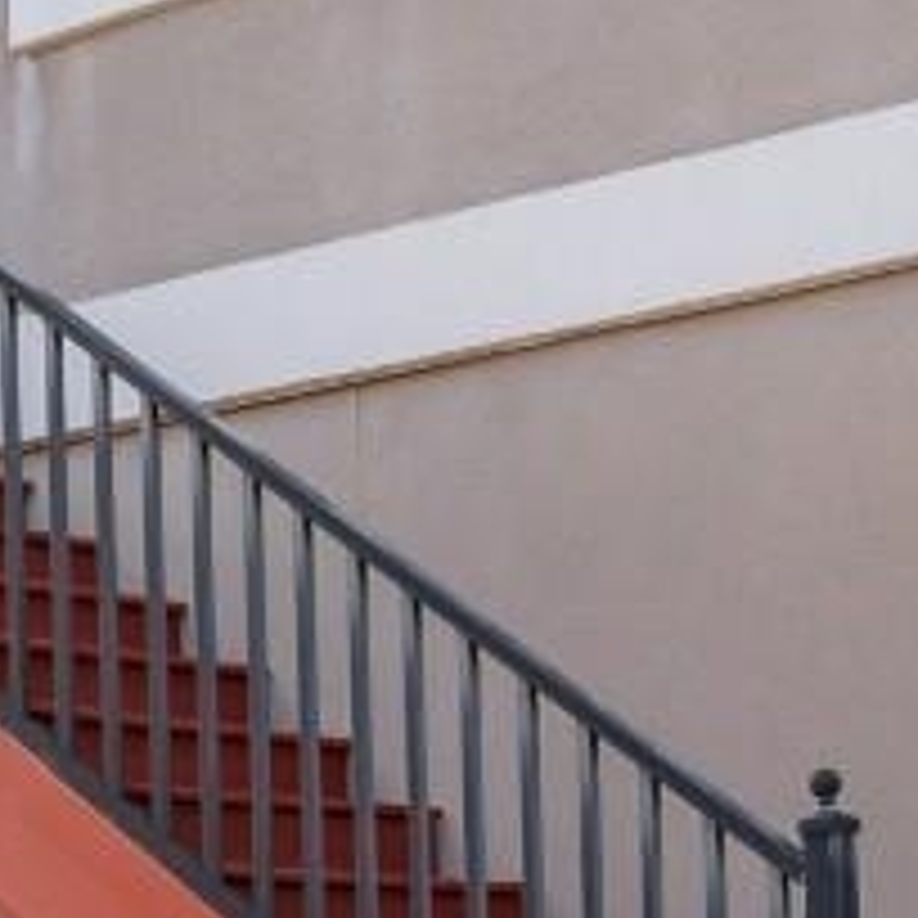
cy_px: 1269
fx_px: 3030
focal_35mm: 101
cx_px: 428
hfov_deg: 17.2
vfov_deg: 16.1
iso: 100
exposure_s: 1/200
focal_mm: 10
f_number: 7.1
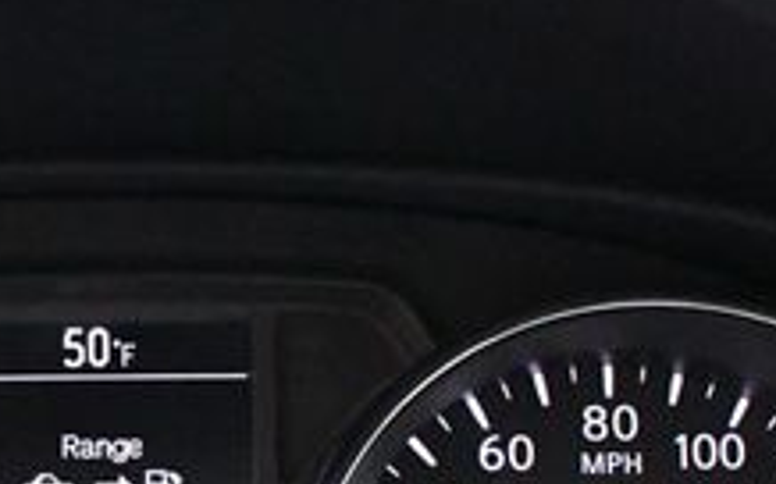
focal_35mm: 108
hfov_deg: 18.9
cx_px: 57
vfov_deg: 11.8
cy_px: 623
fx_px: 2283
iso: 10000
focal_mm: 18
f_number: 3.5
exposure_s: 1/60
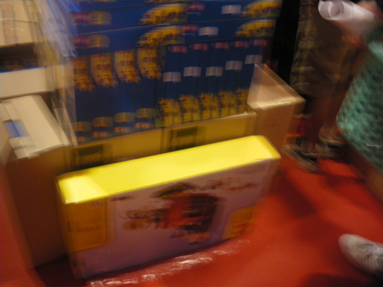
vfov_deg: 39.7
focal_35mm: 36
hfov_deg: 51.4
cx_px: 192
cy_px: 144
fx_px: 398
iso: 400
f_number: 3.5
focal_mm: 6.3
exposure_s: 1/8
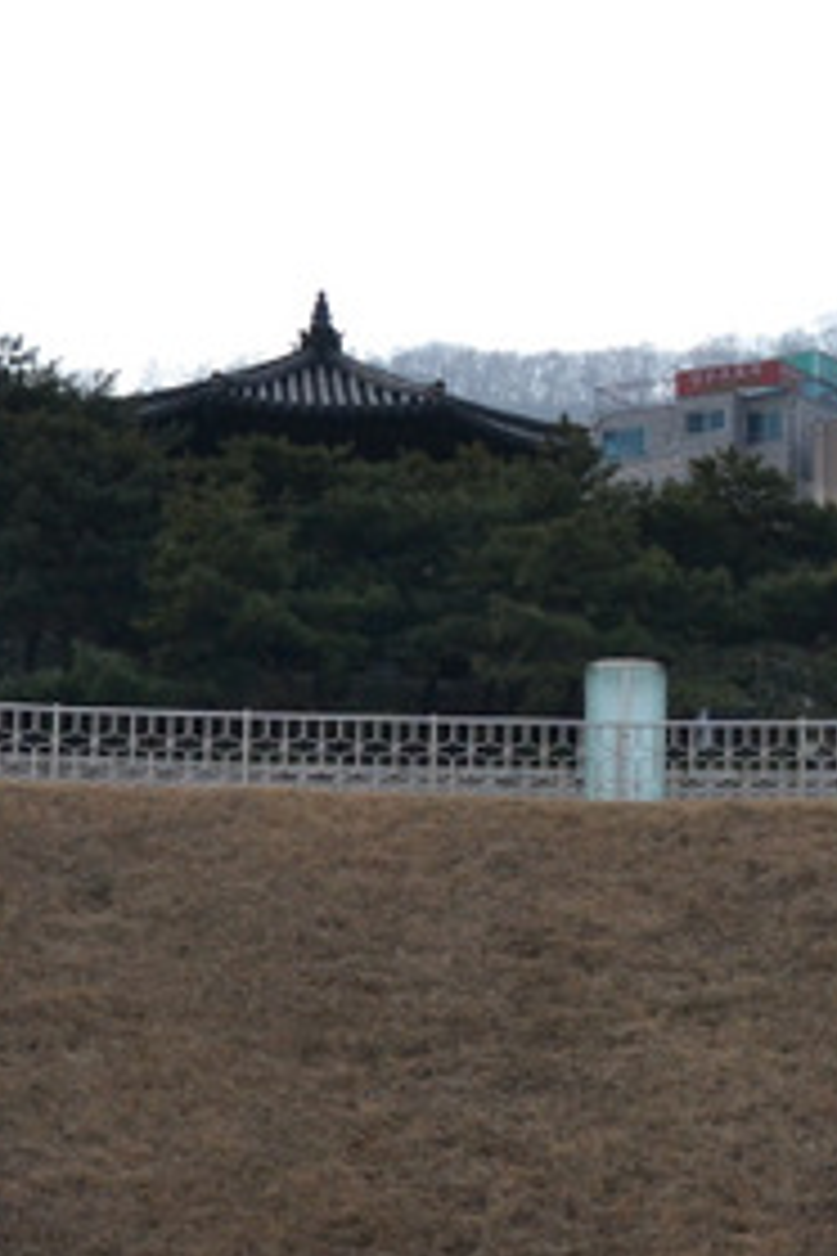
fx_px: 3034
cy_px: 567
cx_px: 986
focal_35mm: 87
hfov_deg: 15.2
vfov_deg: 23.4
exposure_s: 1/4000
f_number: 5.6
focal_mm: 18
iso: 640
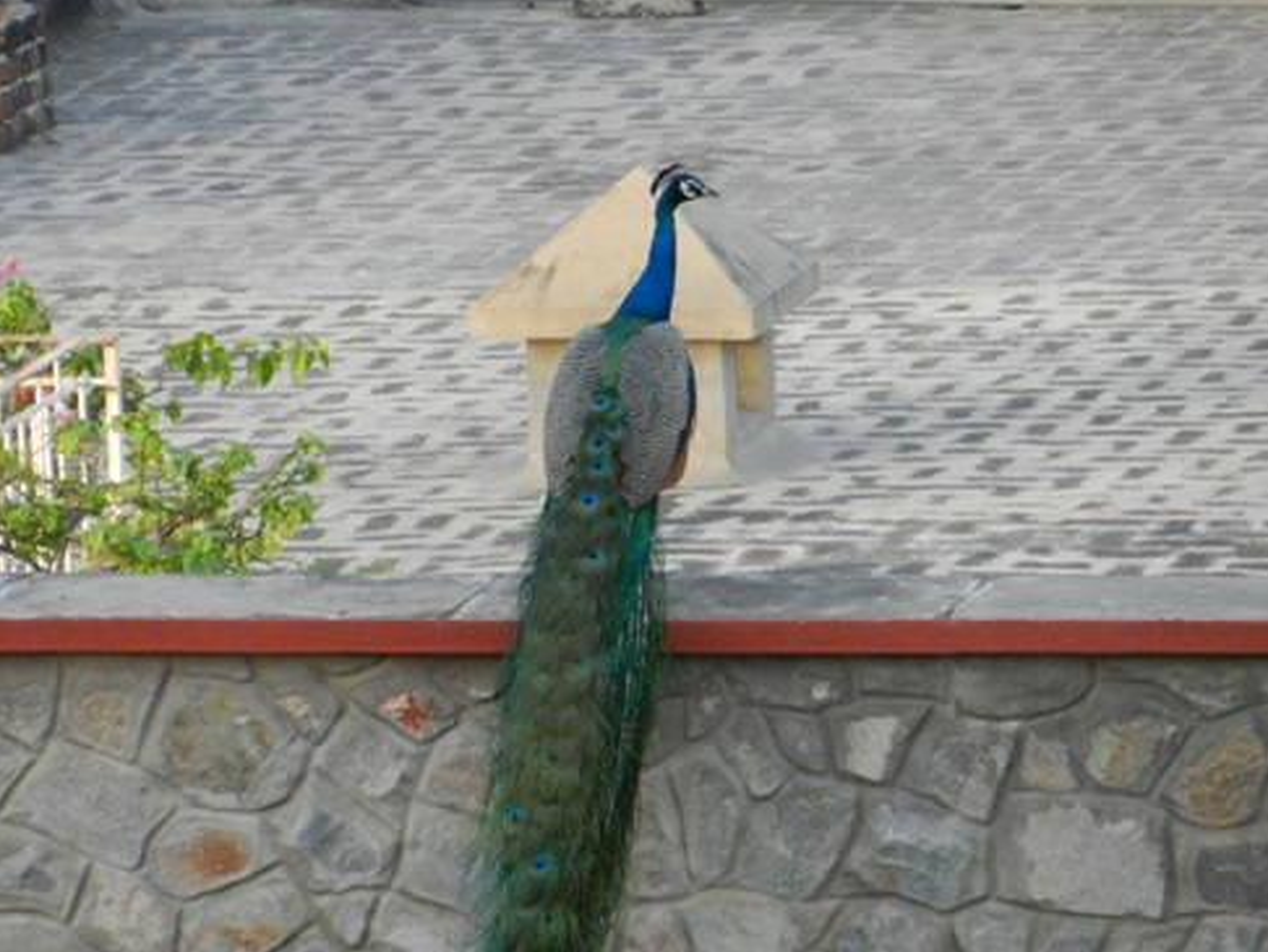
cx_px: 579
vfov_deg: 2.5
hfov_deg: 3.3
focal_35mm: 592
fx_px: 21696
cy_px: 537
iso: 640
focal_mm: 81
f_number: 5.9
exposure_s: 1/200
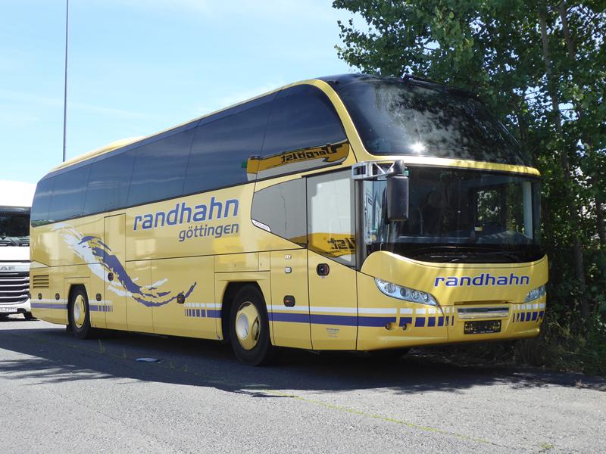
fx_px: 823
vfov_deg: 30.9
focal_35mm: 47
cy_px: 227
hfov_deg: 40.4
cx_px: 303
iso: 160
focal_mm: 8.4
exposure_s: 1/320
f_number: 4
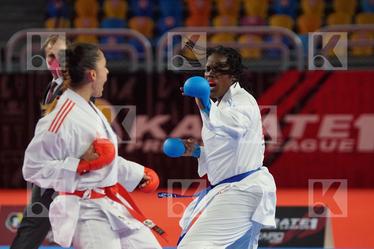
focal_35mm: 225
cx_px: 187
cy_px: 124
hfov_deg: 9.1
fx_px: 2337
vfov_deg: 6.1
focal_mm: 150
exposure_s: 1/2000
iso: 3200
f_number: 2.8
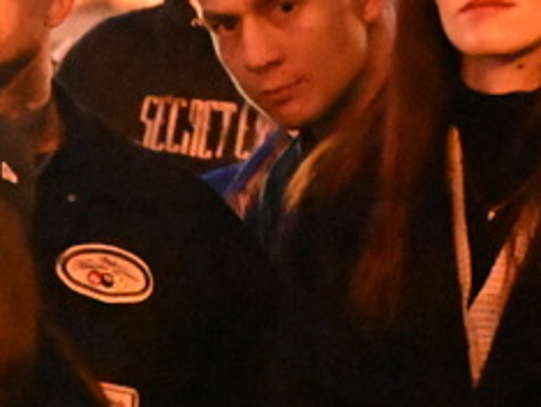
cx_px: 266
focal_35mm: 116
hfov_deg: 17.0
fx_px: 1815
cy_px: 268
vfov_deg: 12.8
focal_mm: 41
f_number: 2.8
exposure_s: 1/25
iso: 20000
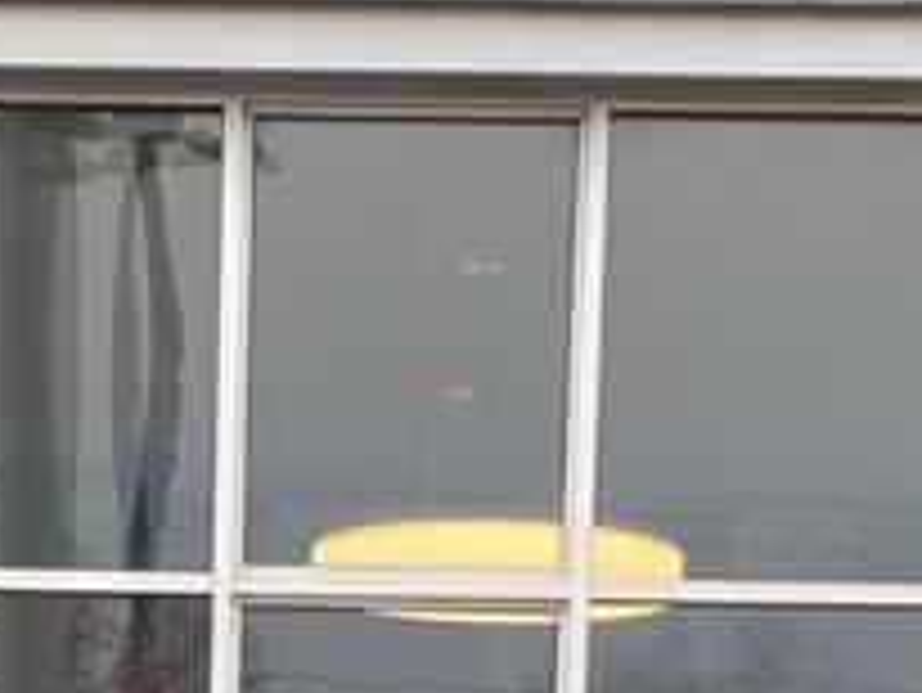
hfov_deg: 15.1
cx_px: 184
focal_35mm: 130
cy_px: 1714
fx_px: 3465
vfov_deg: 9.9
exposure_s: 1/219
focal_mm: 4.25
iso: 32
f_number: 1.8
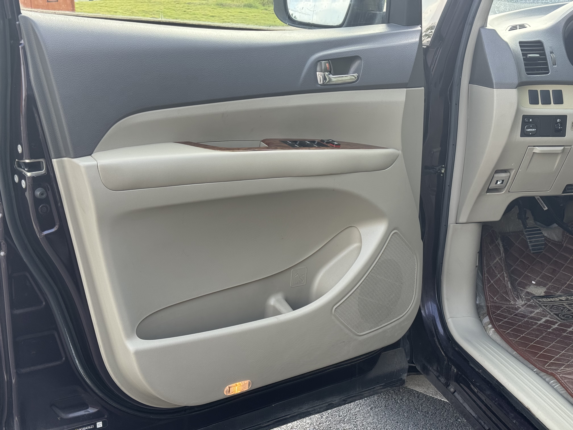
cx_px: 286
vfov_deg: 30.3
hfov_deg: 39.7
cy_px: 215
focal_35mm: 48
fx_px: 795
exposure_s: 1/481
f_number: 1.78
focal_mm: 6.76
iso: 64
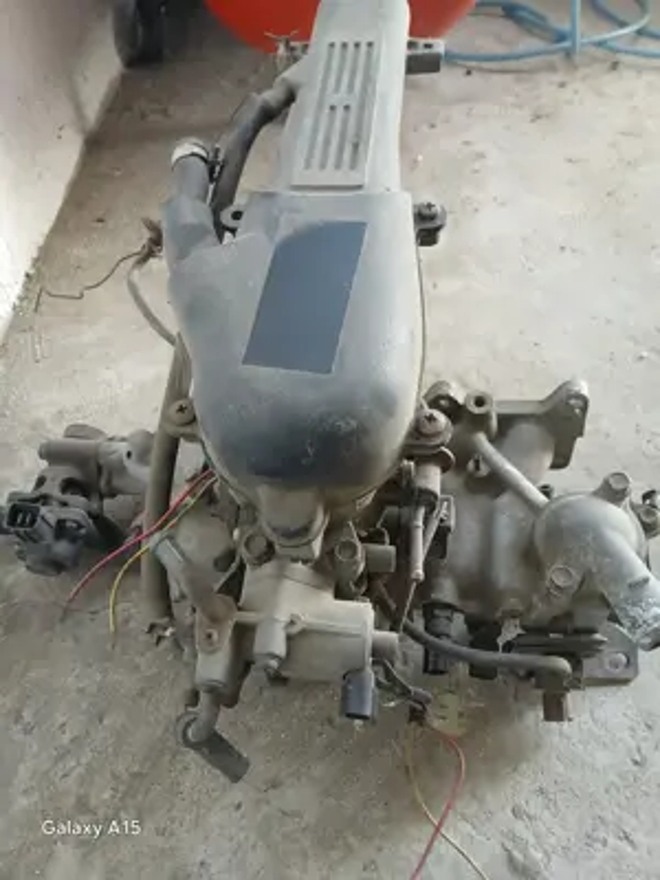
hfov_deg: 53.1
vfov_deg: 67.3
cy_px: 440
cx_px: 330
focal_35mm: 26
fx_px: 661
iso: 250
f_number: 1.8
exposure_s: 1/50
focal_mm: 3.98
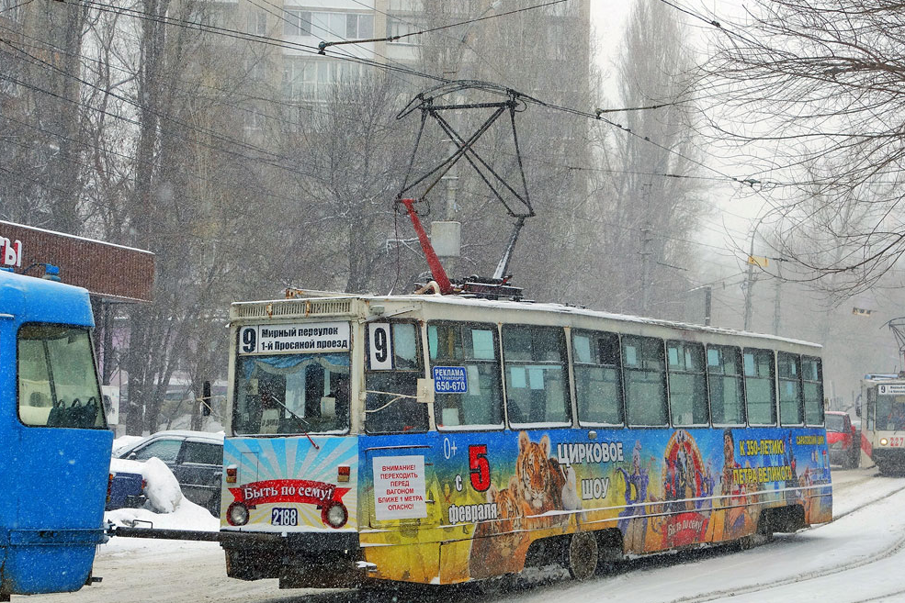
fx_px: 1684
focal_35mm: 67
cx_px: 494
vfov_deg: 20.3
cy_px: 328
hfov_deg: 30.1
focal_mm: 20.41
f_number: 5.6
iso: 125
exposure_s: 1/400
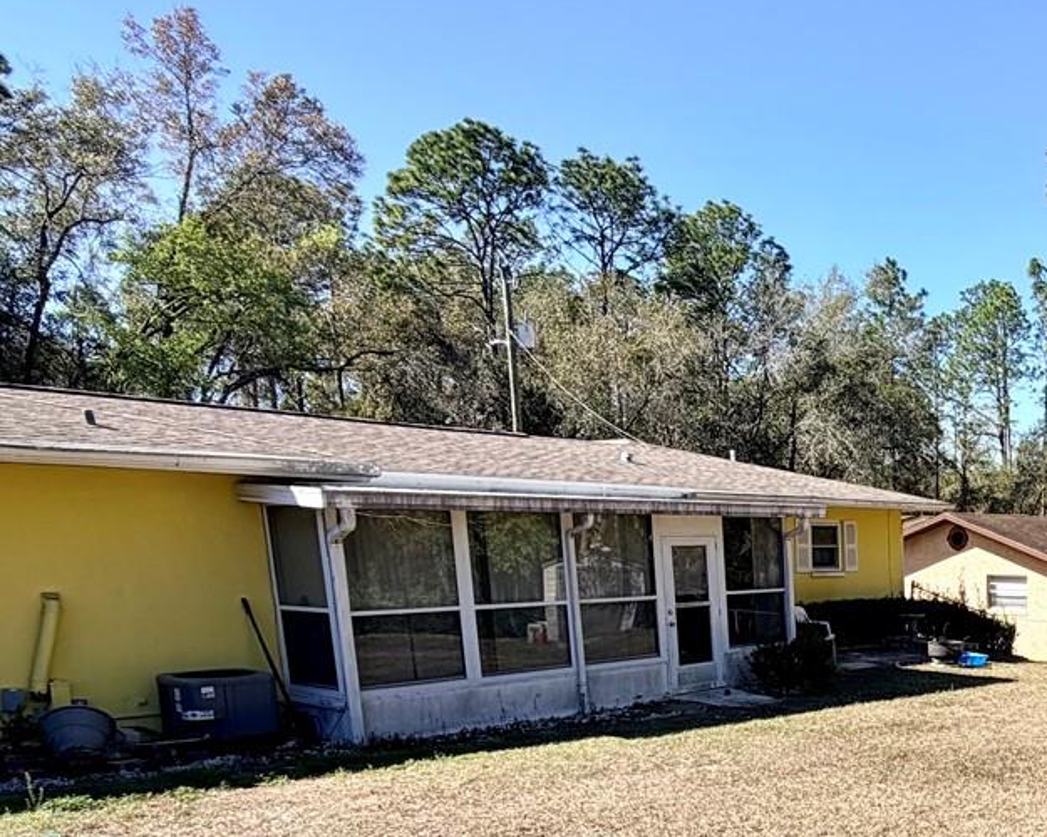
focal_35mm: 35
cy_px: 745
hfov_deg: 44.0
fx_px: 1085
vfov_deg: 39.4
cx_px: 1045
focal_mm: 2.22
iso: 32
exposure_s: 1/770
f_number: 2.2
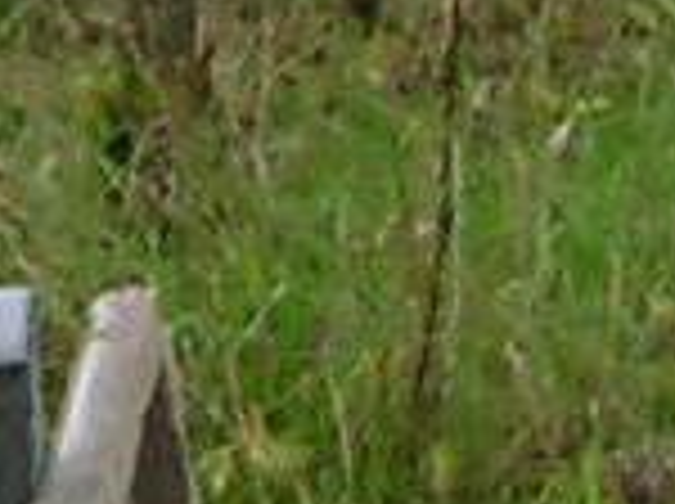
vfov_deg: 5.9
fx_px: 4789
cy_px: 1008
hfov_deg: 7.8
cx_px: -621
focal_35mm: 246
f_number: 3.7
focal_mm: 8.31
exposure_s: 1/58
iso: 100
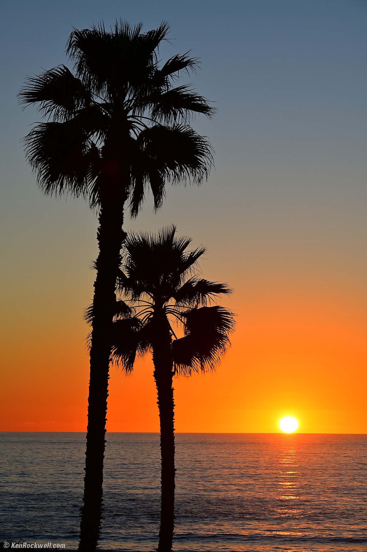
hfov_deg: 11.8
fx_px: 1776
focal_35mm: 116
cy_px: 276
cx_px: 184
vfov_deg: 17.7
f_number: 13
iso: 100
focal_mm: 116
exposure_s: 1/125
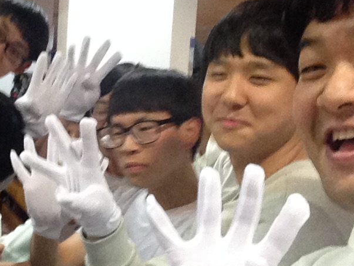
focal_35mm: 70
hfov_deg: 27.3
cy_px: 142
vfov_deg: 21.0
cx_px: 80
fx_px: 716
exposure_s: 1/20
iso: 400
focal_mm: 2.15
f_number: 2.4
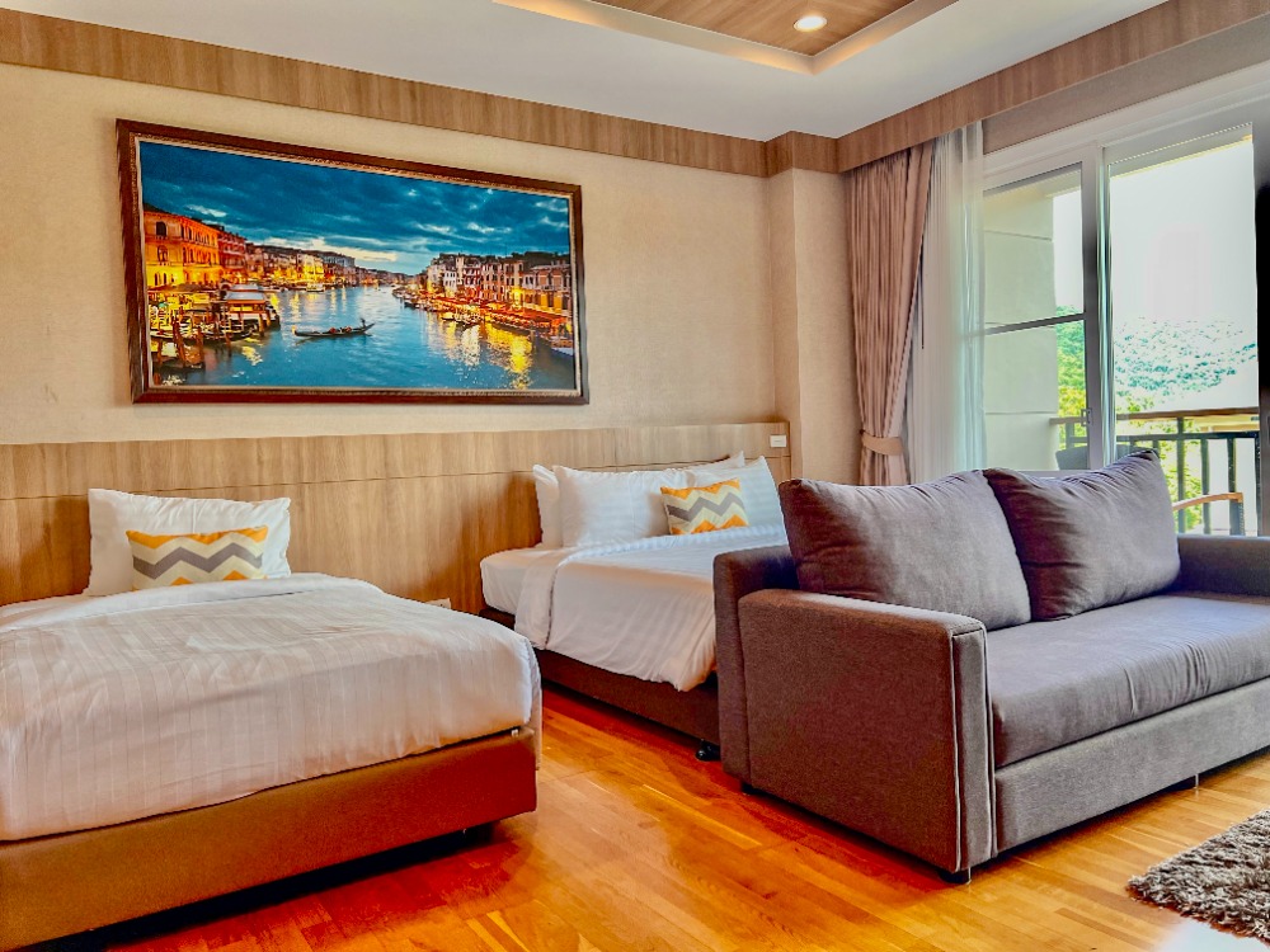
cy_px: 476
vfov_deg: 53.1
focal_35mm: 26
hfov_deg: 67.3
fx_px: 954
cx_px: 635
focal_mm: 5.7
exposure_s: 1/100
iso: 80
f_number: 1.5
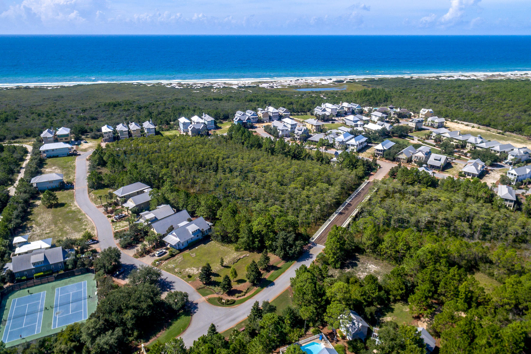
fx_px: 295
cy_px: 177
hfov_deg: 84.0
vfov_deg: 61.9
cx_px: 266
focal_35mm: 20
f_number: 2.8
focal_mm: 3.61
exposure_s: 1/640
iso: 100
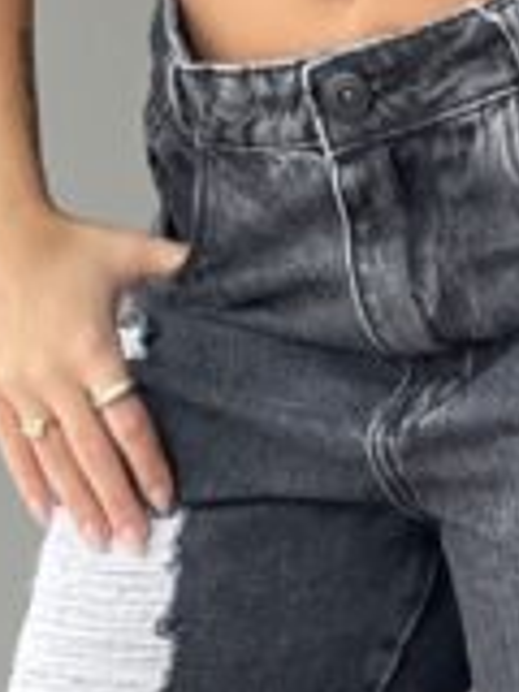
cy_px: 240
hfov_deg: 3.3
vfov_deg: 4.4
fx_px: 8996
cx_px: 415
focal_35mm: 450
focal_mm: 9
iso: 250
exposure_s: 1/116
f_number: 2.8
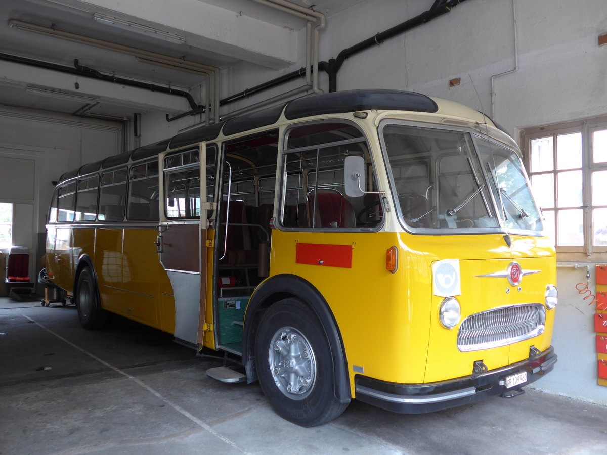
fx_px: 509
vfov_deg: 48.2
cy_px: 228
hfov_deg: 61.7
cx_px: 304
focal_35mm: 29
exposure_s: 1/60
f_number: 2
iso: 160
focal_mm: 6
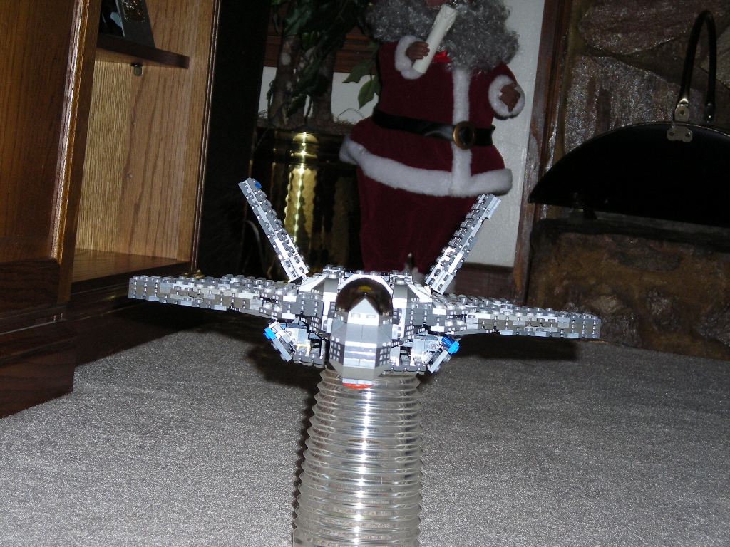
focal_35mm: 90
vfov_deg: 16.4
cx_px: 365
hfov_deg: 21.8
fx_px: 1898
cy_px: 274
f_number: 4.6
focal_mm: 14.8
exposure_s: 1/120
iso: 166
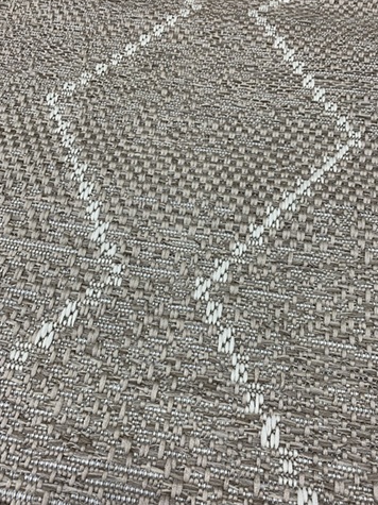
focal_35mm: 27
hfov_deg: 51.3
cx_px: 188
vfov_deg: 65.3
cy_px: 250
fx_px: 393
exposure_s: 1/100
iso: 80
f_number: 1.8
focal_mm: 4.25
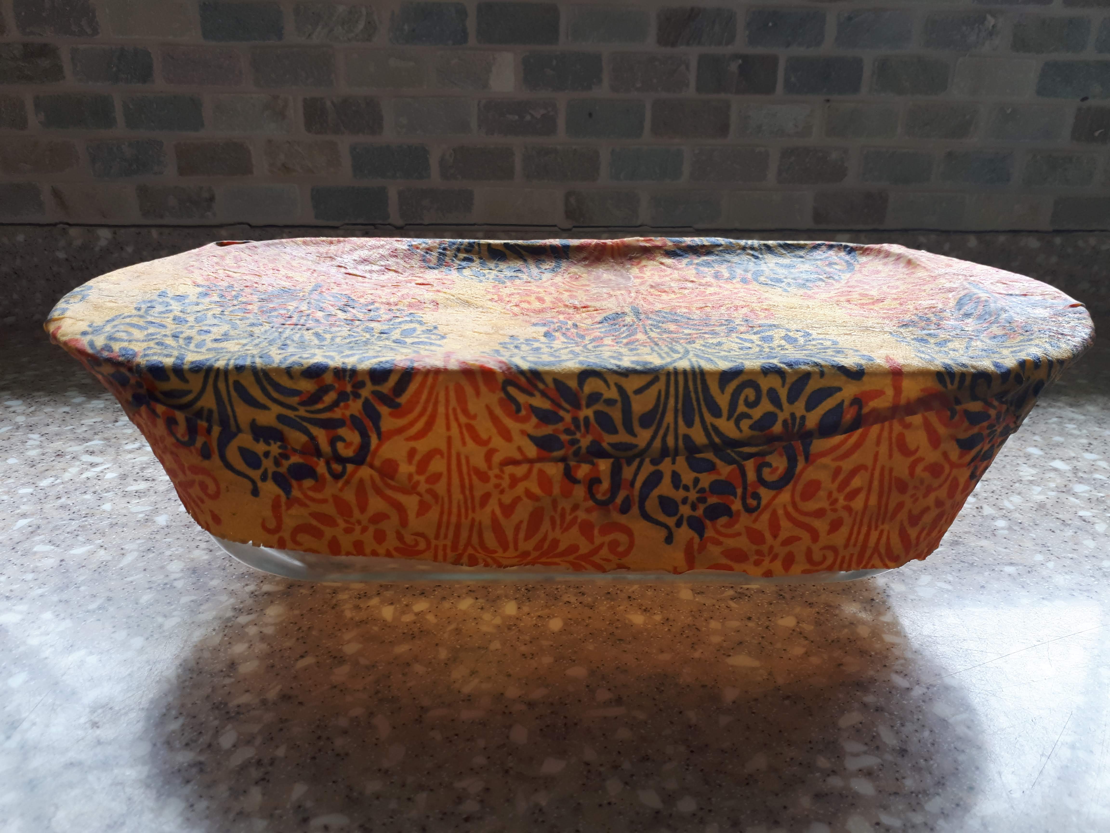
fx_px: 866
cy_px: 416
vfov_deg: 51.4
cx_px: 555
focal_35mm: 27
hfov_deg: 65.3
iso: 50
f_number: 1.9
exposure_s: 1/100
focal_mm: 3.6
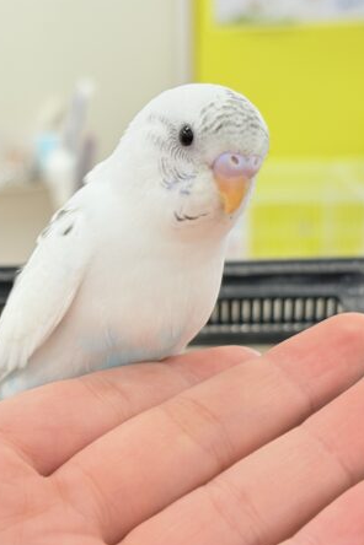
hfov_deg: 17.5
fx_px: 1183
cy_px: 287
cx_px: 161
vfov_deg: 26.0
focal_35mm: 78
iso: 40
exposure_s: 1/50
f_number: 1.6
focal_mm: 5.96
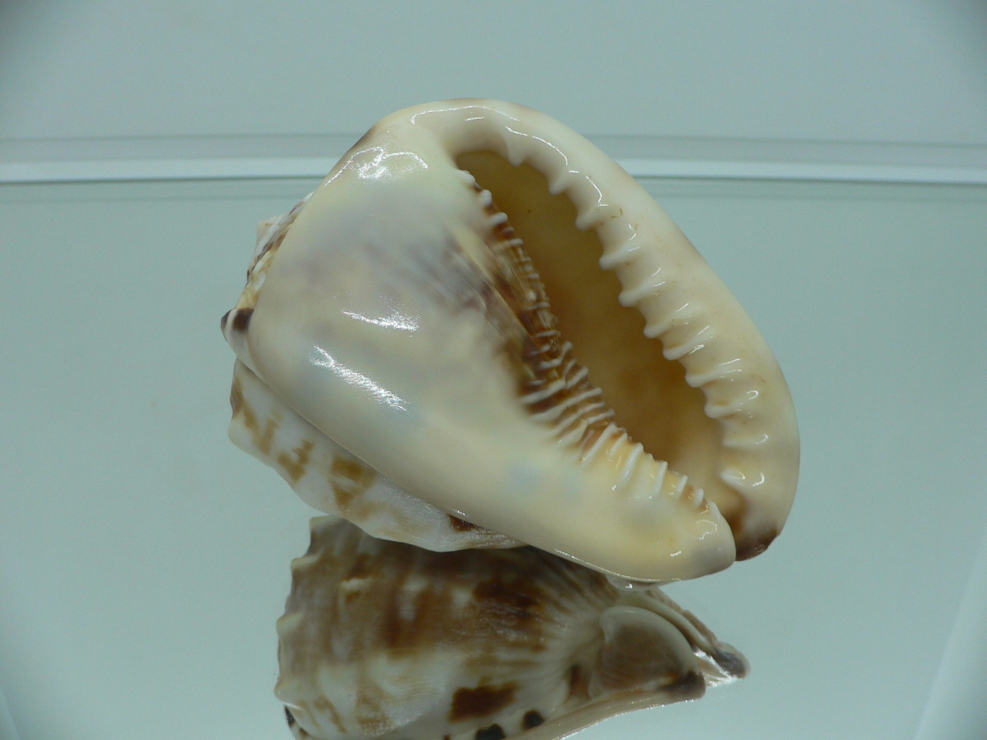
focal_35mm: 35
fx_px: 998
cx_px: 494
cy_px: 370
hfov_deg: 52.6
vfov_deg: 40.7
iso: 80
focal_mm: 4.6
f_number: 2.8
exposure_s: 1/60
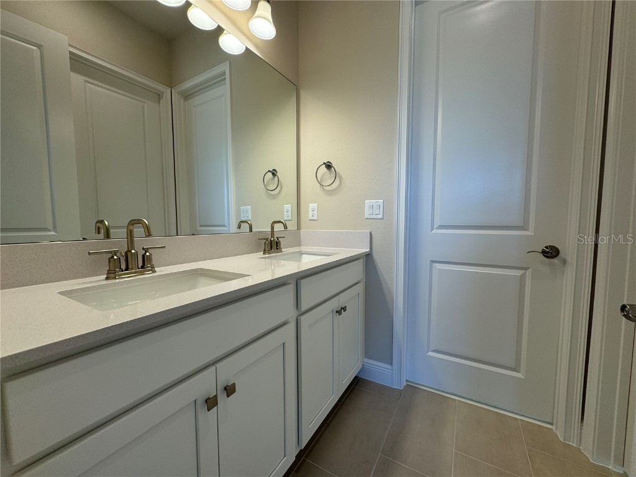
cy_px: 238
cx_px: 318
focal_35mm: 14
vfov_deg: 85.7
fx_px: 257
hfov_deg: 102.1
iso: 64
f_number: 2.2
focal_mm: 2.22
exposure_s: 1/120
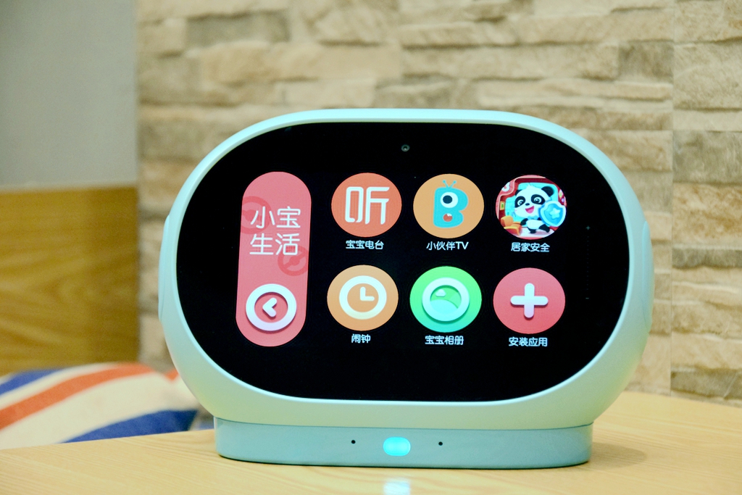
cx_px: 371
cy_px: 248
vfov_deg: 11.4
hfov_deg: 17.1
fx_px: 2474
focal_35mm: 120
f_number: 5.3
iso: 2200
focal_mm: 80
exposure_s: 1/60
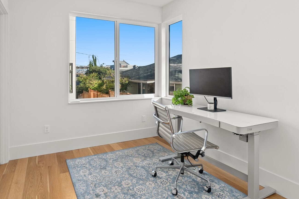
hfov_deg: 80.4
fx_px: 174
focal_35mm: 21
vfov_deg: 59.2
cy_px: 83
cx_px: 121
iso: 320
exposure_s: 1/13
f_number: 9
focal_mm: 16
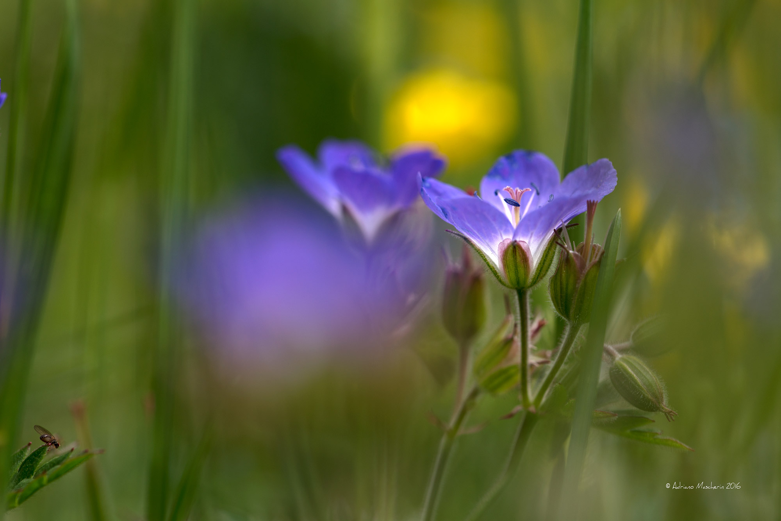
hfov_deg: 19.5
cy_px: 260
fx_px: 2278
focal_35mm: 105
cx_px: 390
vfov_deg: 13.0
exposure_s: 1/500
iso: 100
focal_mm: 105
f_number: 7.1
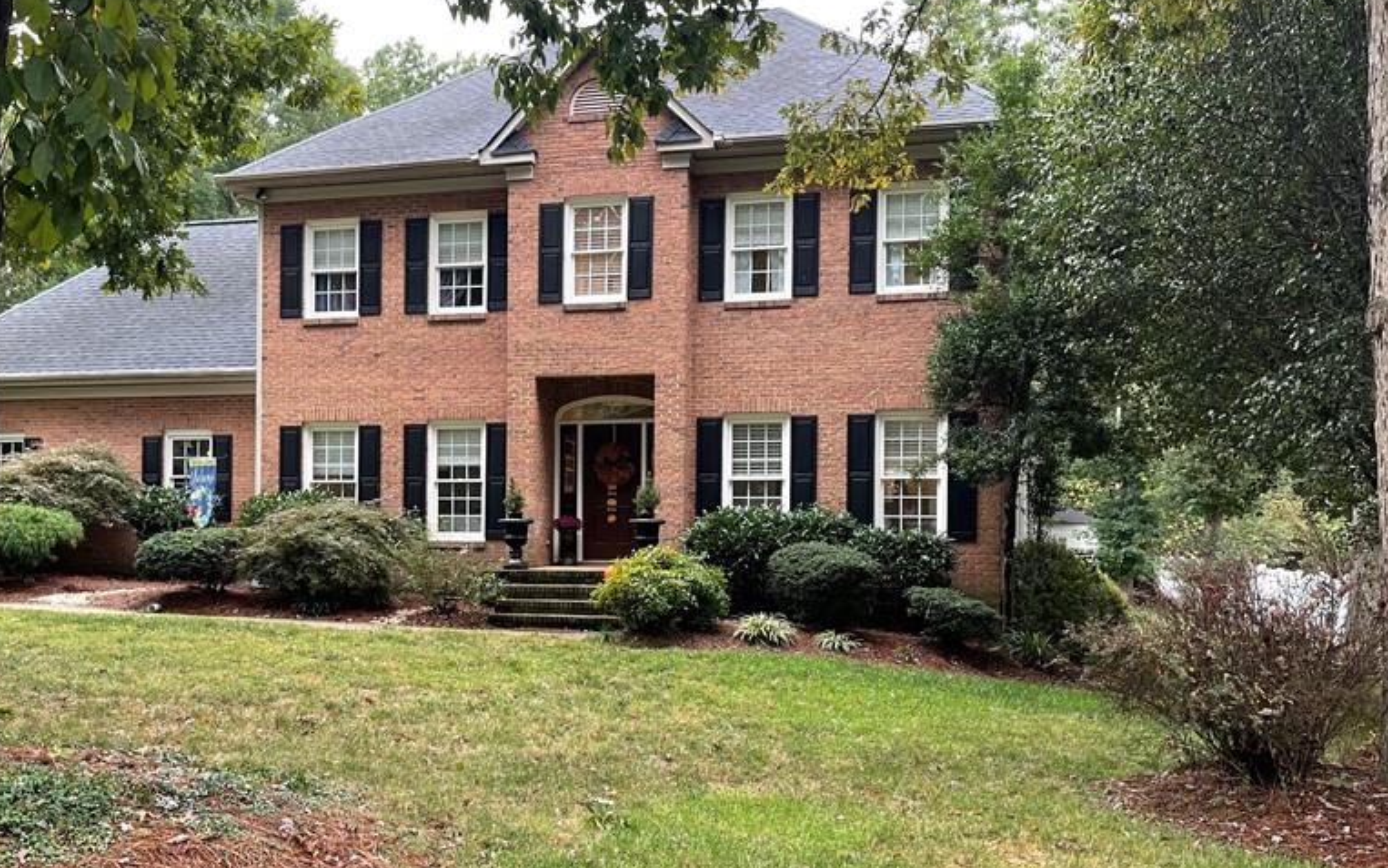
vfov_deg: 34.3
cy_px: 530
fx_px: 1400
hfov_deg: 52.2
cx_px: 515
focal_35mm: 37
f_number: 1.6
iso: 80
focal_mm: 5.1
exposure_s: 1/121
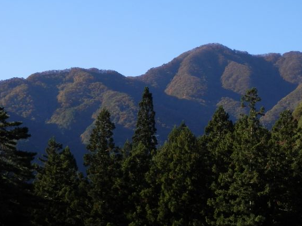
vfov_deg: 16.0
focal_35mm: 92
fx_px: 802
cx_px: 183
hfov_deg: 21.3
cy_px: 93
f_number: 4.4
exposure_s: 1/400
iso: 80
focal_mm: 11.9
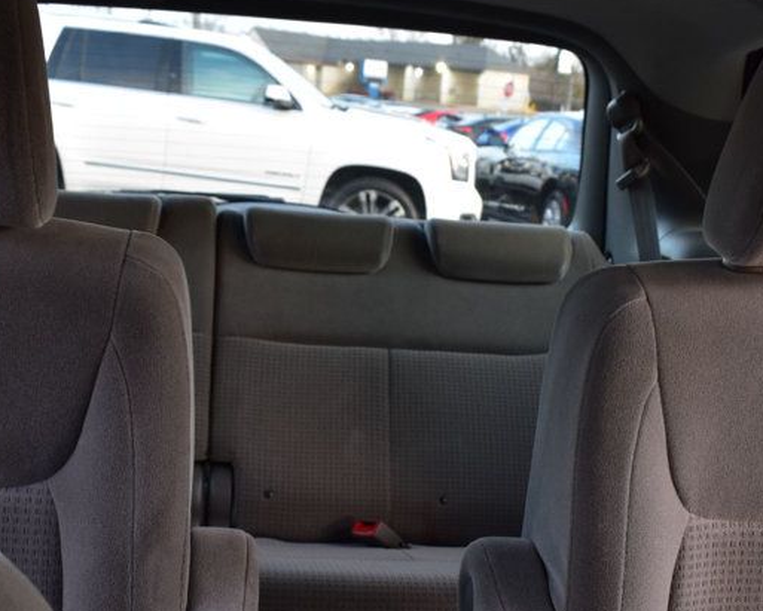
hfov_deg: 32.0
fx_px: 1332
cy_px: 413
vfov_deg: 25.7
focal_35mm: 59
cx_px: 388
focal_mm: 21
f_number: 6.3
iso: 400
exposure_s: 1/20
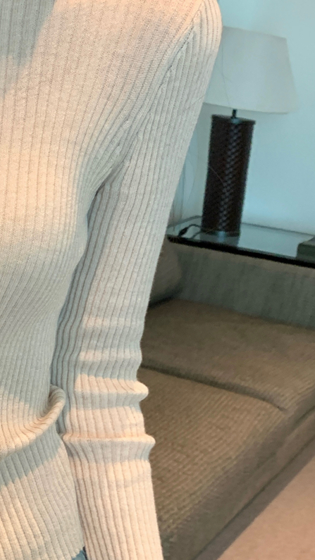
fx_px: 847
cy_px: 386
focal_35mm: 57
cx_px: -39
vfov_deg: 36.1
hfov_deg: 20.0
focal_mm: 4.25
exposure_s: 1/50
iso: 250
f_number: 1.8
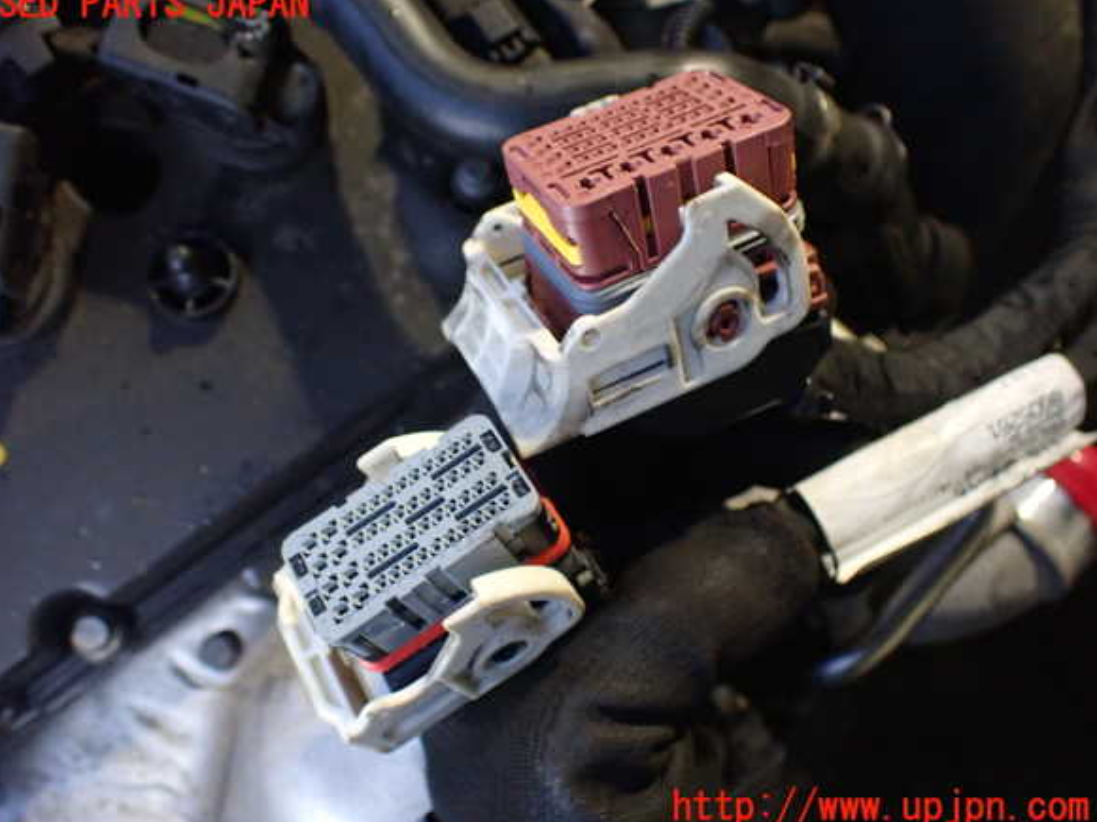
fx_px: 982
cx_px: 532
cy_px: 406
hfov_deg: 58.4
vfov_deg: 45.4
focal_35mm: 31
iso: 800
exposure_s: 1/30
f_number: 2.3
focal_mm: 5.4
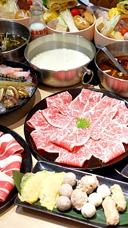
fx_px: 338
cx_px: 80
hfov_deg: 21.4
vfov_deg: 37.2
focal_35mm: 56
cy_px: 113
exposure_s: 1/180
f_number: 2.8
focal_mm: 23
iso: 2000
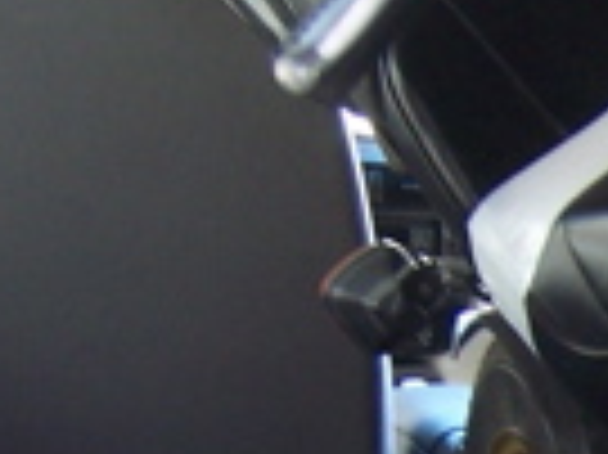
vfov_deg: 12.9
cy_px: 652
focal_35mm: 109
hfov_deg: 16.3
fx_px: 1913
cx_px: 950
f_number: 2.8
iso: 80
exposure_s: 1/30
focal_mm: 3.8
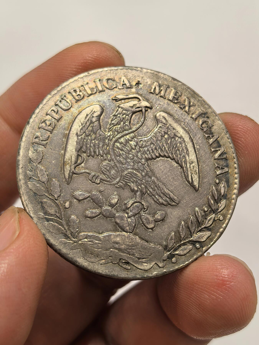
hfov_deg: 27.0
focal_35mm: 54
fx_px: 539
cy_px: 172
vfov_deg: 35.5
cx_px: 130
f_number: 2
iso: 250
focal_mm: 6.98
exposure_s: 1/100
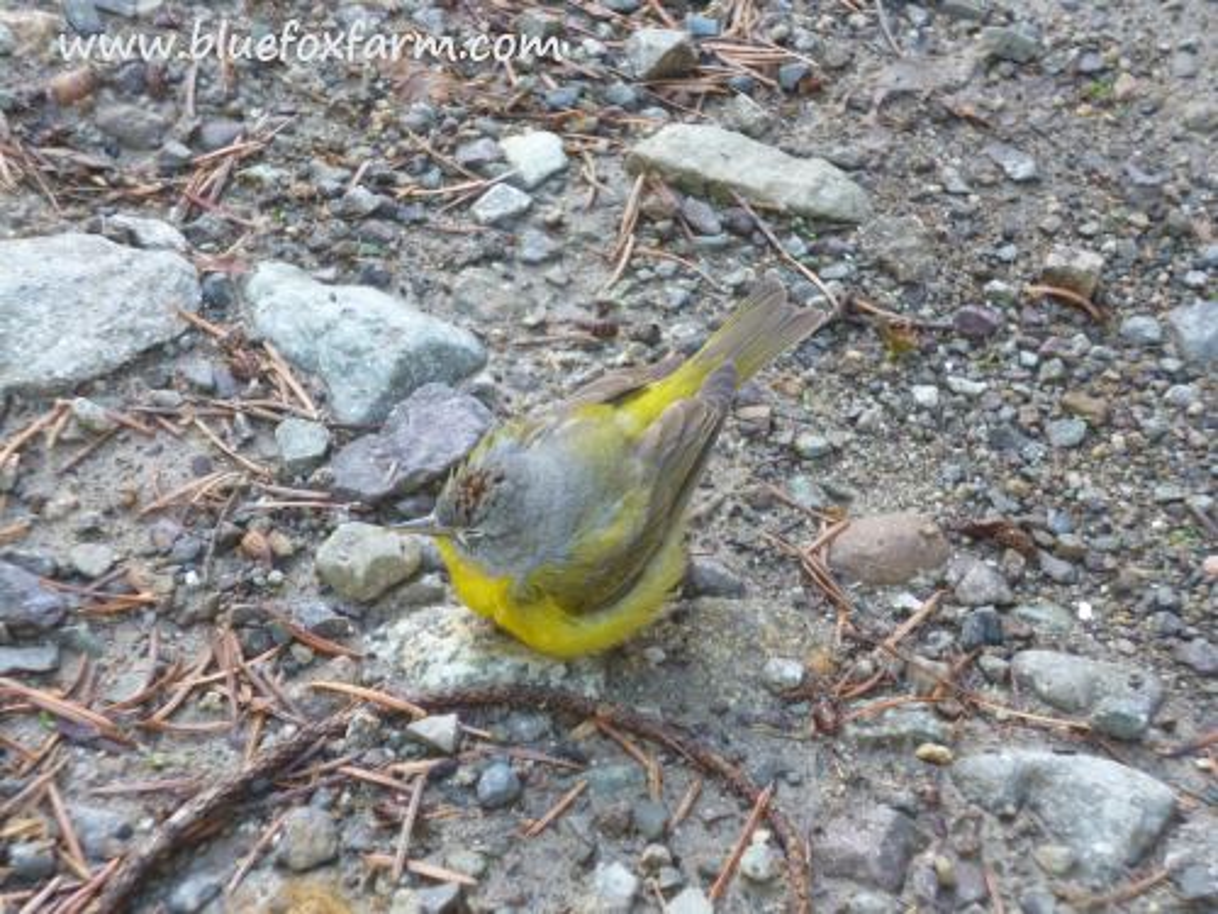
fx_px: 2428
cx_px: 609
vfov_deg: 21.3
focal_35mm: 69
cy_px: 457
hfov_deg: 28.2
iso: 400
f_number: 4.5
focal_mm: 12.3
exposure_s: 1/50
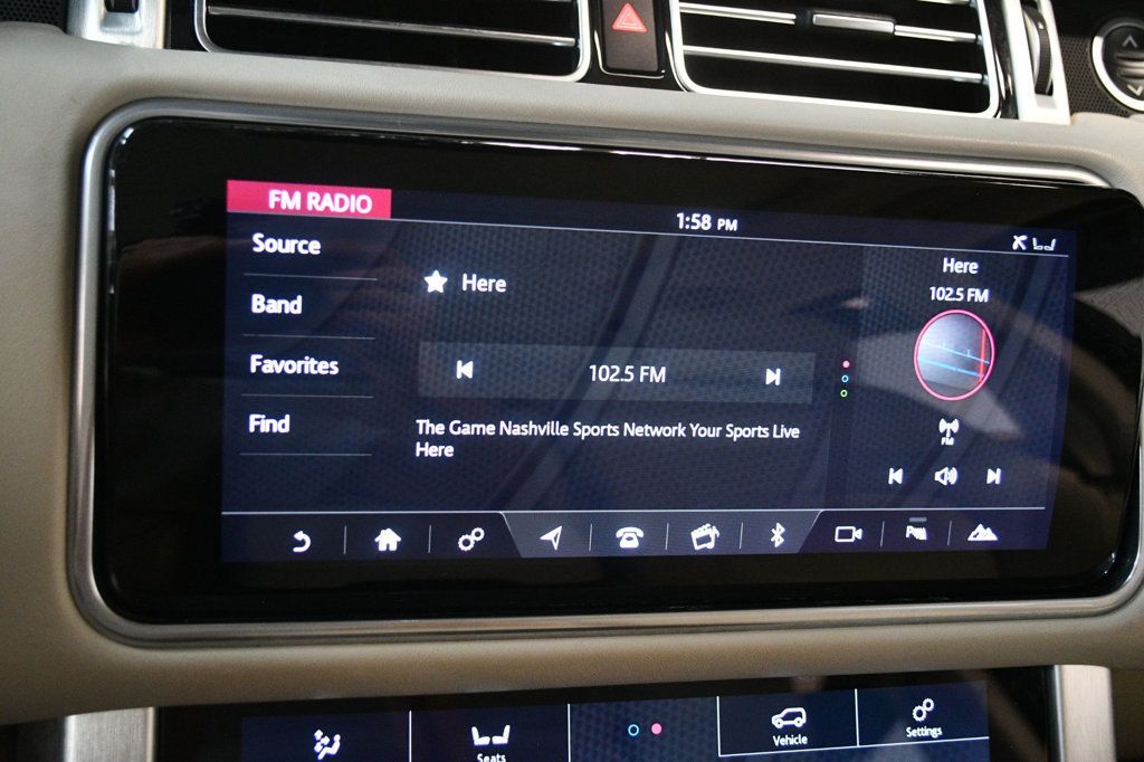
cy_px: 381
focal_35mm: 39
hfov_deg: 49.6
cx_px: 572
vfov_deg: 34.2
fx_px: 1239
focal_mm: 26
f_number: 4.2
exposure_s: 1/60
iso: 3200
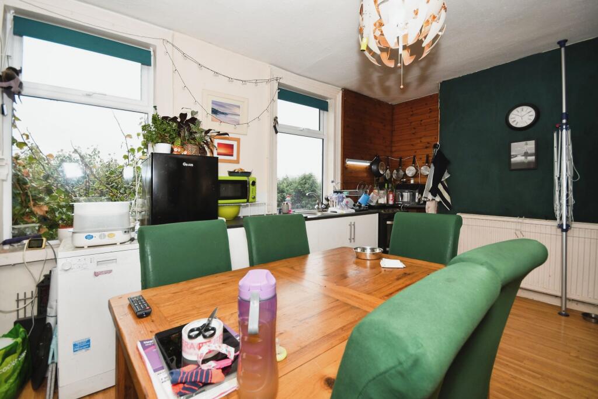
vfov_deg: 77.3
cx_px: 299
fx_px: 249
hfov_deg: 100.4
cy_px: 200
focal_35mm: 15
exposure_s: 1/60
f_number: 8
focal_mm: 10
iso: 400
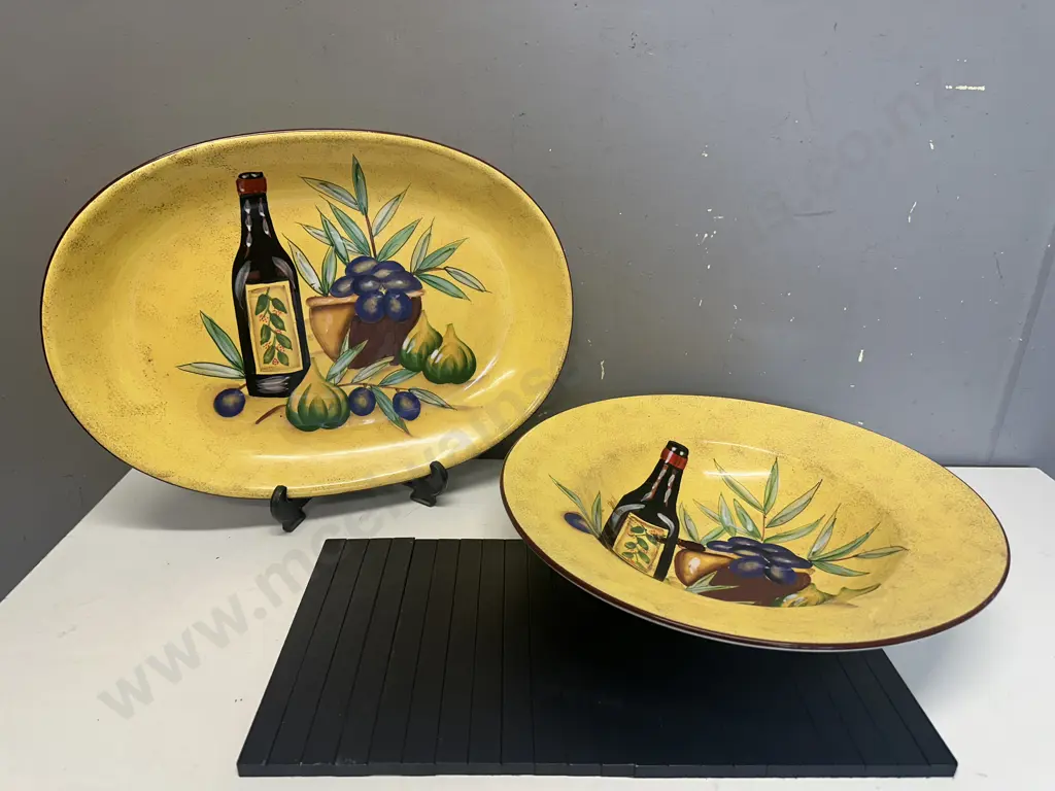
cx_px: 528
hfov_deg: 71.6
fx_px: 731
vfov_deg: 56.8
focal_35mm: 24
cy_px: 396
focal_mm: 6.86
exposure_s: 1/100
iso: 80
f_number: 1.78
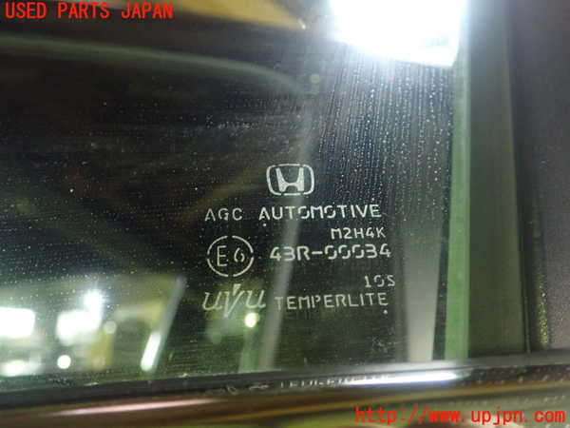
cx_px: 285
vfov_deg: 46.8
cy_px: 214
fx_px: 494
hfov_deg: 60.0
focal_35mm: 30
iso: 800
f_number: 2.3
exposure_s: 1/25
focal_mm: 5.4
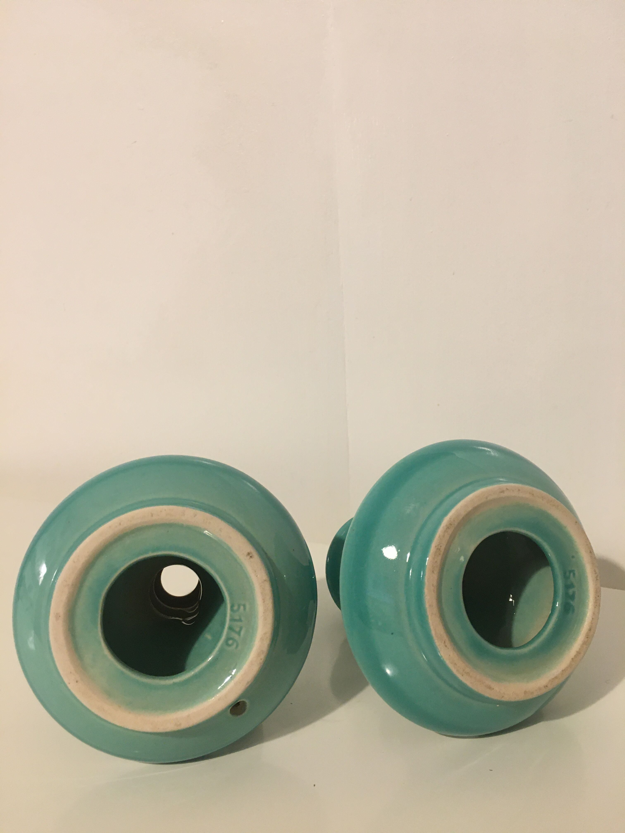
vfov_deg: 61.7
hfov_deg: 48.2
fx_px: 698
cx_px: 312
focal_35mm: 29
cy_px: 416
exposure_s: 1/33
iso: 125
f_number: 2.2
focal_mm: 4.15
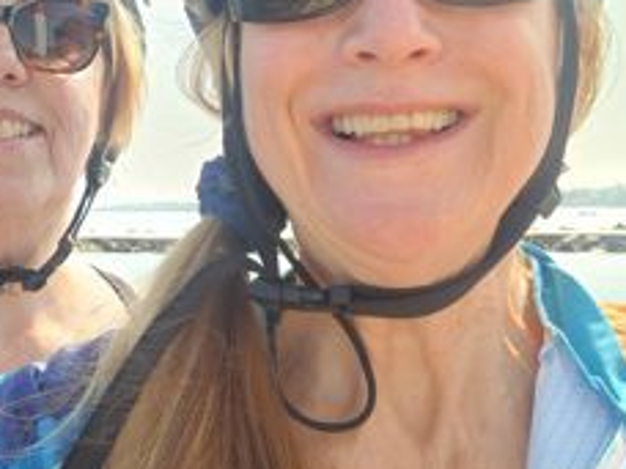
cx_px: 156
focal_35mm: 53
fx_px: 958
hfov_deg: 35.4
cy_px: 77
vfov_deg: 26.9
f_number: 1.9
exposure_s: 1/442
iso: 50
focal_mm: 3.86
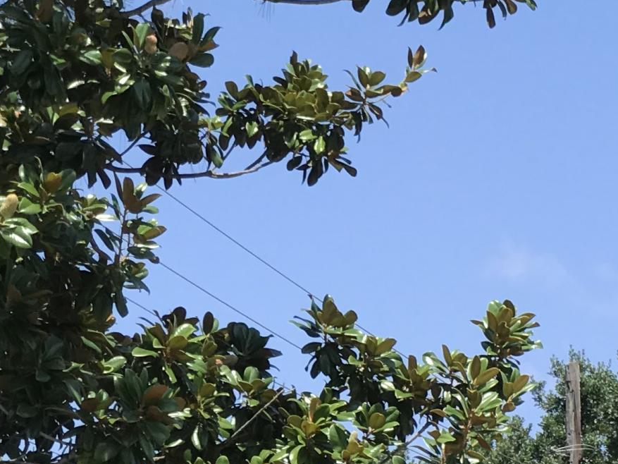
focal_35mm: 195
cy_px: 691
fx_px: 3482
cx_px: 916
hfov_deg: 9.8
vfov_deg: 7.5
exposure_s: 1/491
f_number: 2.8
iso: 20
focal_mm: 6.6
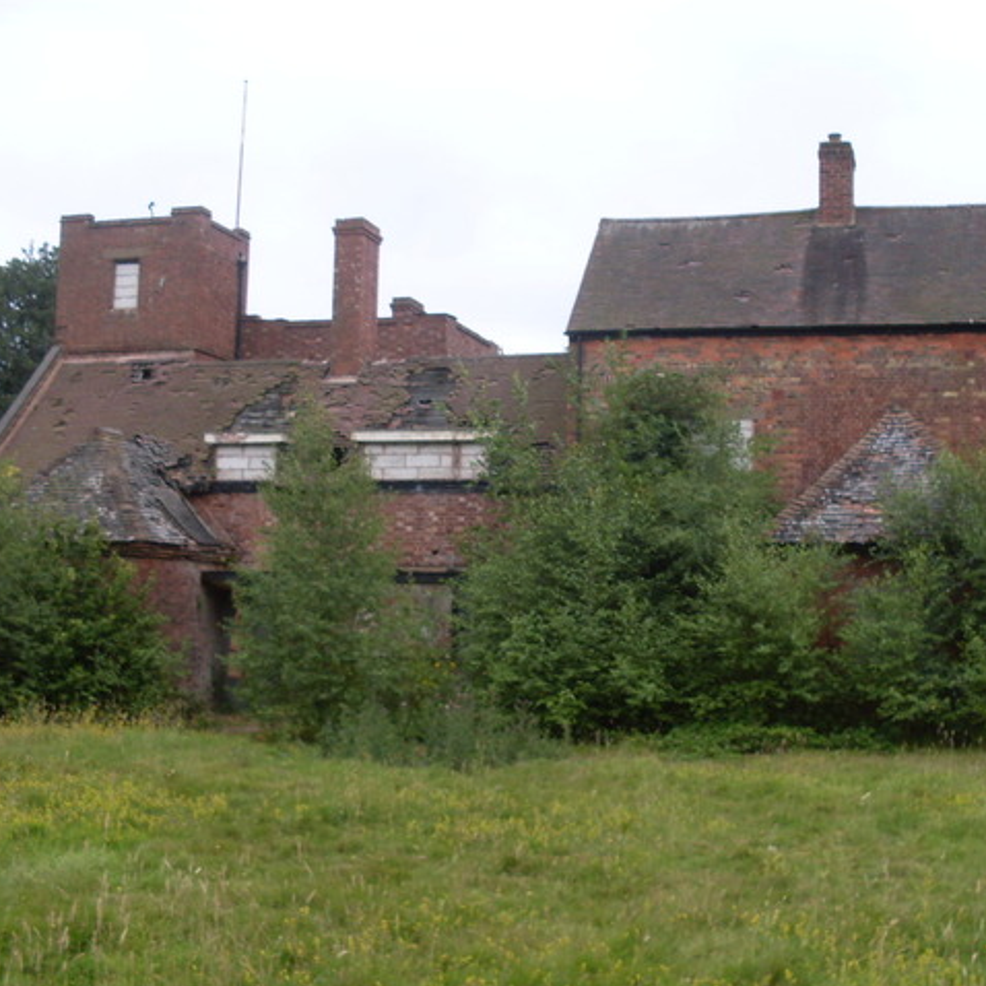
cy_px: 493
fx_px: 1450
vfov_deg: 37.6
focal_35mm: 45
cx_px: 594
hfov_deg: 37.4
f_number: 2.8
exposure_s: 1/250
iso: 80
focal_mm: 6.3
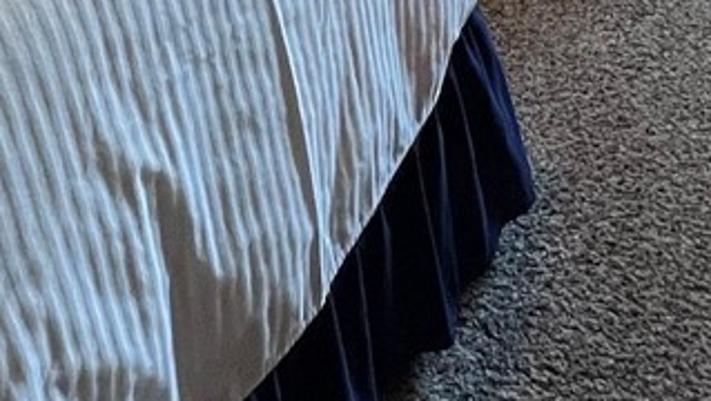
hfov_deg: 29.7
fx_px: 1340
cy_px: -568
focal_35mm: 71
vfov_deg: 12.9
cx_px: 285
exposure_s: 1/120
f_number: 1.8
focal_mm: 1.57
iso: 250
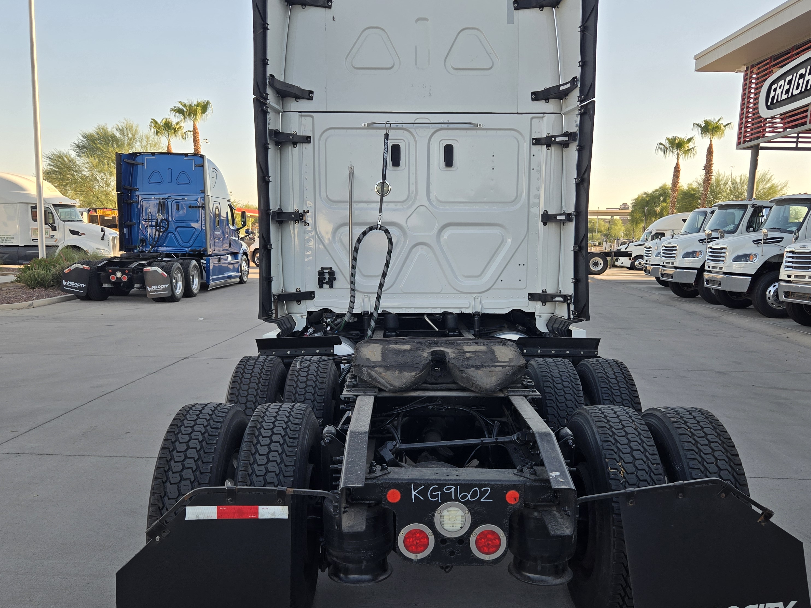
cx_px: 428
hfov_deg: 58.3
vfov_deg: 45.3
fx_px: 726
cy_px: 344
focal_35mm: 31
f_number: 1.8
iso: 25
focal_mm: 5.4
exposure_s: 1/542
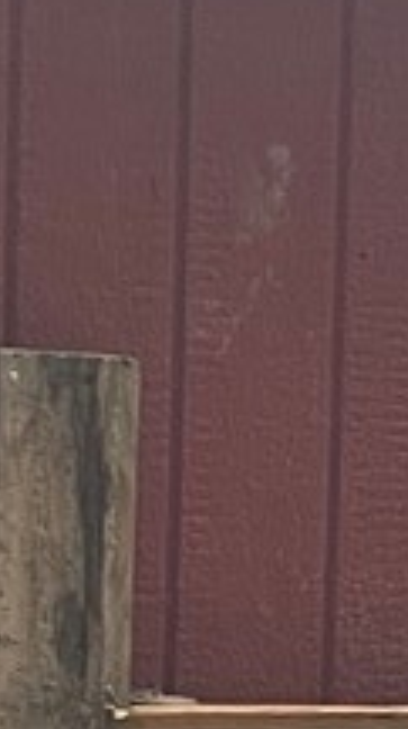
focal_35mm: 202
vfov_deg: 10.4
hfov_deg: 6.0
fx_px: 3897
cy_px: 979
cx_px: 452
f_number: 1.6
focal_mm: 5.1
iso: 125
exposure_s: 1/71
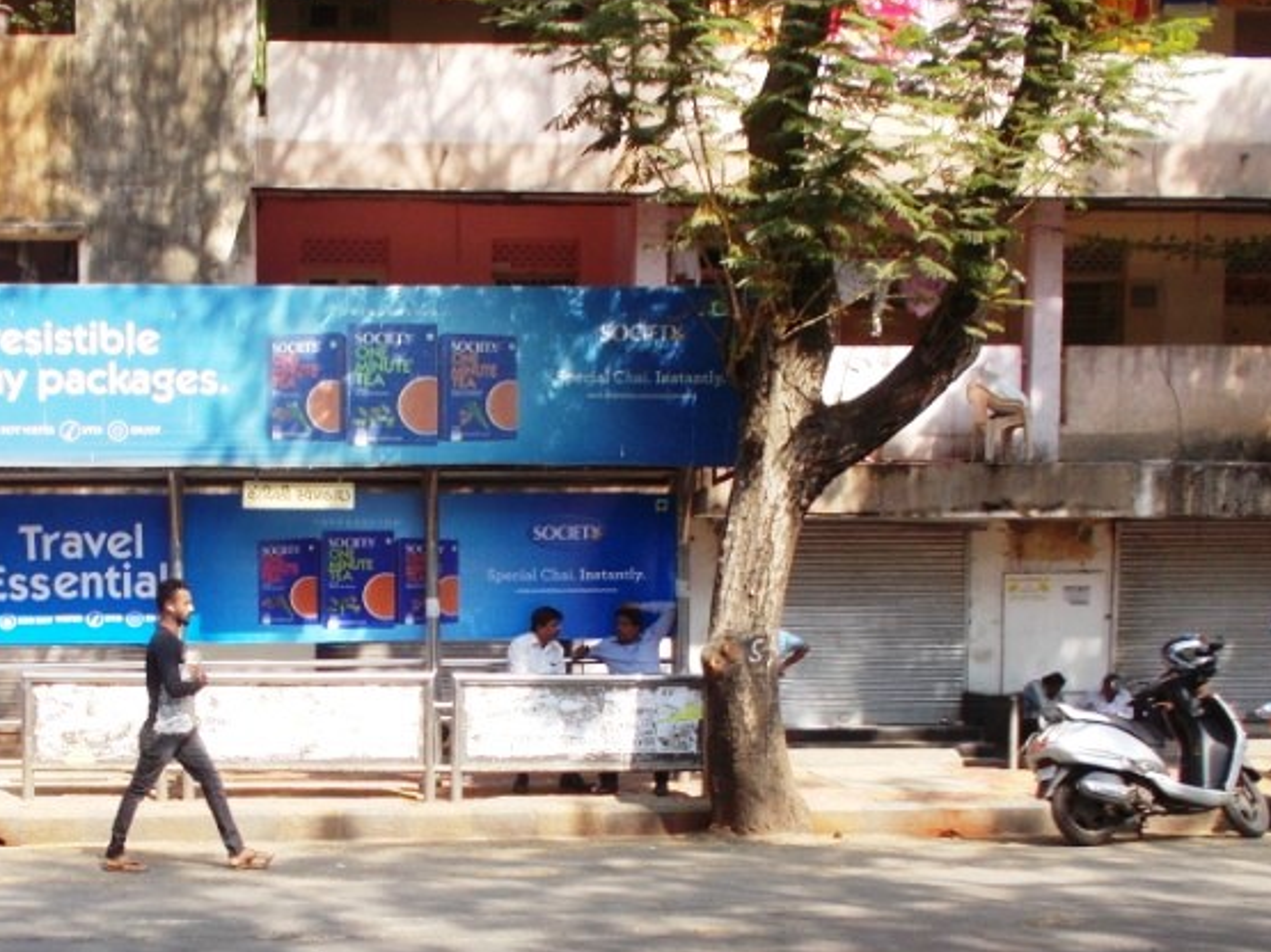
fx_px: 1762
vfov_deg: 29.7
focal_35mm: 48
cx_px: 401
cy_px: 737
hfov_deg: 39.1
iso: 80
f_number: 3.2
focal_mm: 4.6
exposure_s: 1/250
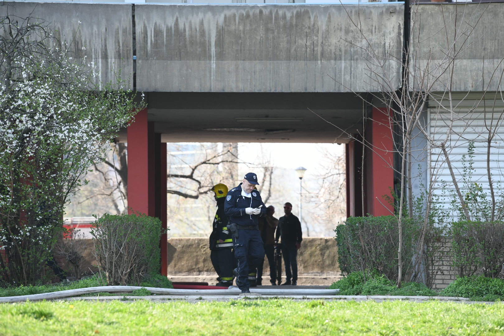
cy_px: 168
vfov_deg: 6.9
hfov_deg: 10.3
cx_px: 252
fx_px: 2800
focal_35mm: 200
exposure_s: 1/1250
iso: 800
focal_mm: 200
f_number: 4.5
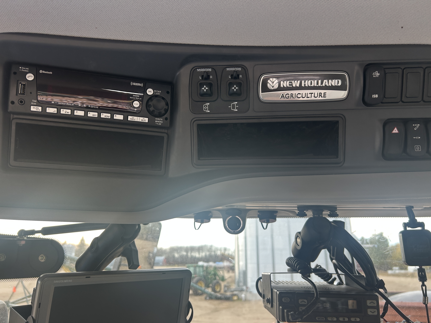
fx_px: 324
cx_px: 216
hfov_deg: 67.3
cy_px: 162
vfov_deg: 53.1
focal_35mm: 26
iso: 50
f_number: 1.5
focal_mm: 5.7
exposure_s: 1/121
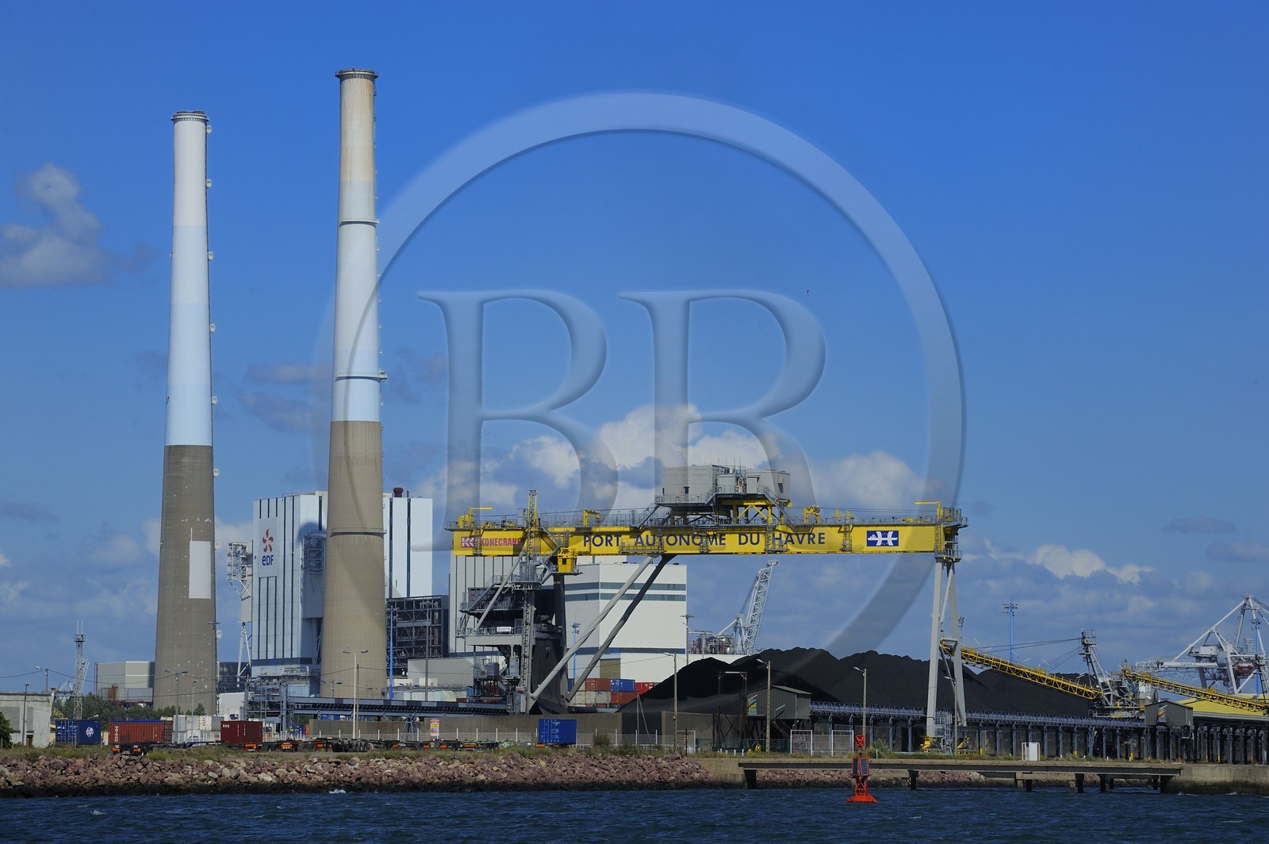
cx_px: 634
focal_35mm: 140
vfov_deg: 9.8
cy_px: 422
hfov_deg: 14.7
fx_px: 4931
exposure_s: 1/640
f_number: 11
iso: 200
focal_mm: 140
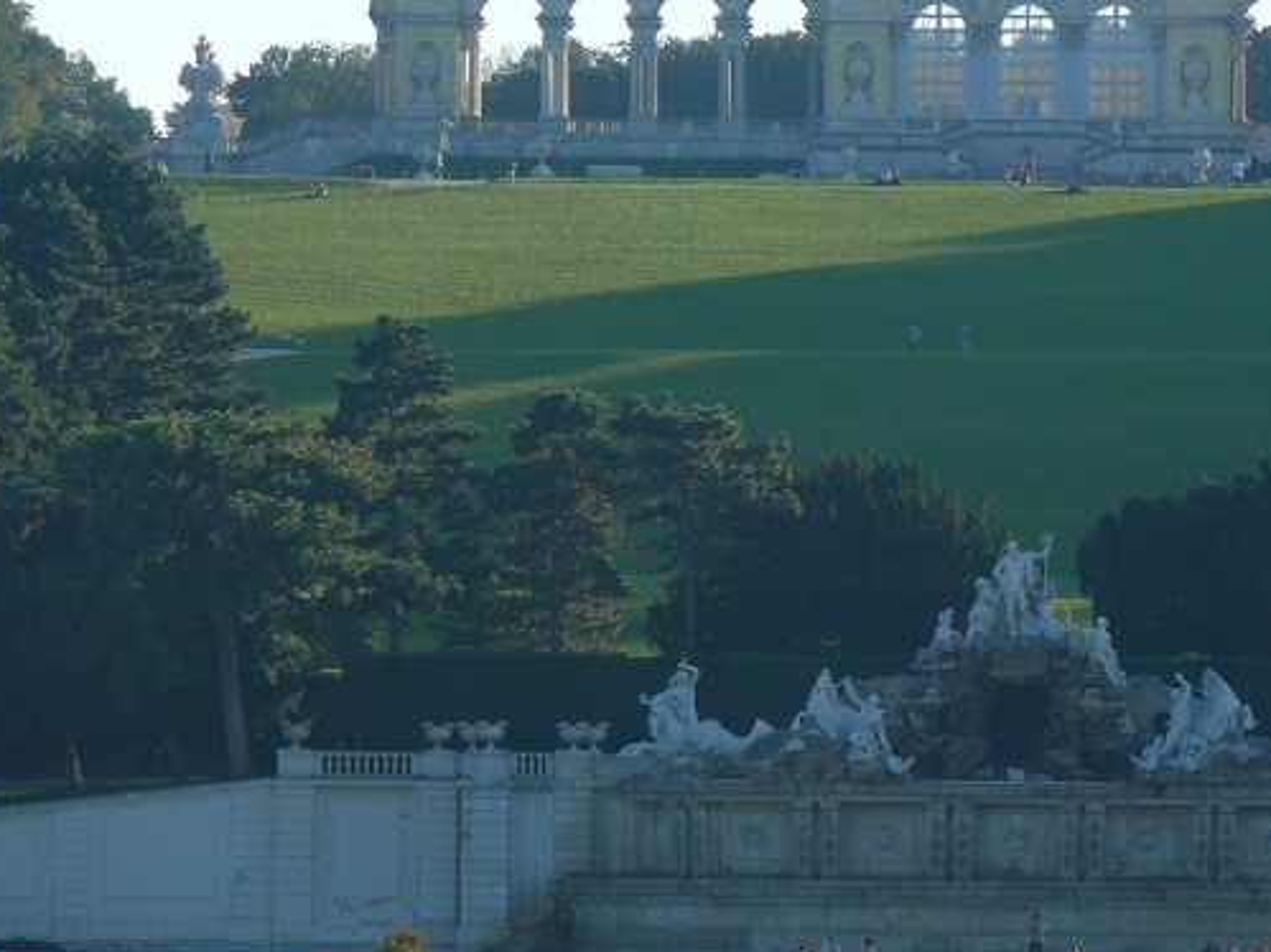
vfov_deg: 4.7
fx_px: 11637
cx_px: 920
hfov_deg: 6.2
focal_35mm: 317
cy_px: 308
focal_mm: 44.6
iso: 100
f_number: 4
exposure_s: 1/200
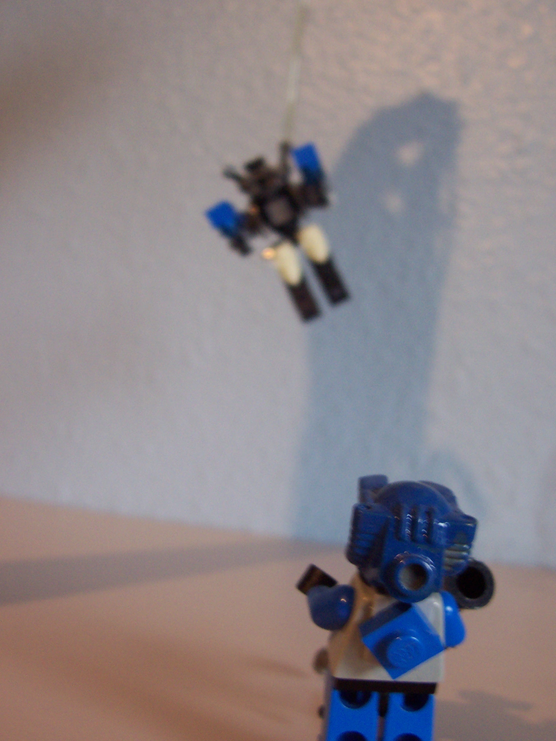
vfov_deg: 50.1
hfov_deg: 38.7
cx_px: 278
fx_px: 792
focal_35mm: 37
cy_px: 370
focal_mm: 5.6
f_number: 2.8
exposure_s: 1/15
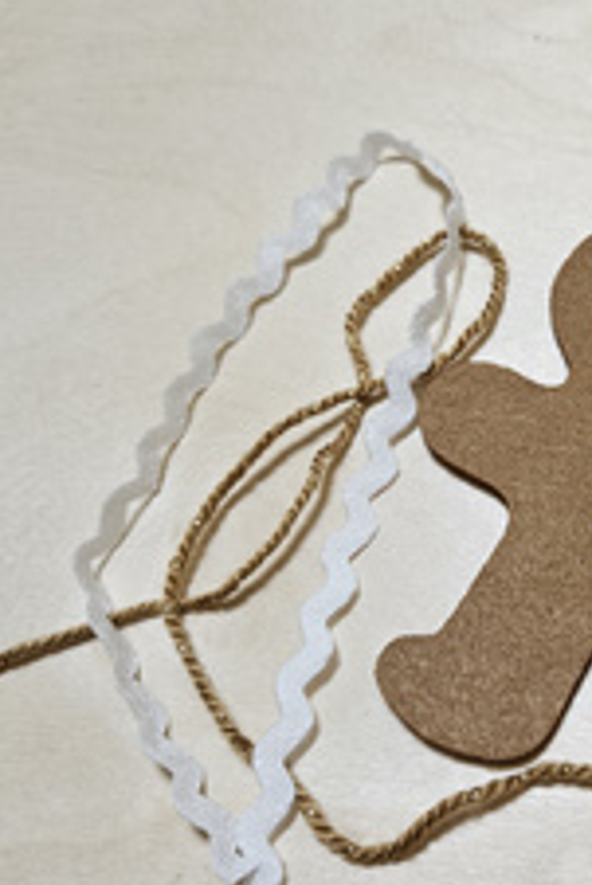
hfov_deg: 32.6
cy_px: 456
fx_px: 911
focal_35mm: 37
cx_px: 612
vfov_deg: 51.8
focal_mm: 5.4
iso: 200
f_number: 1.8
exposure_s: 1/180
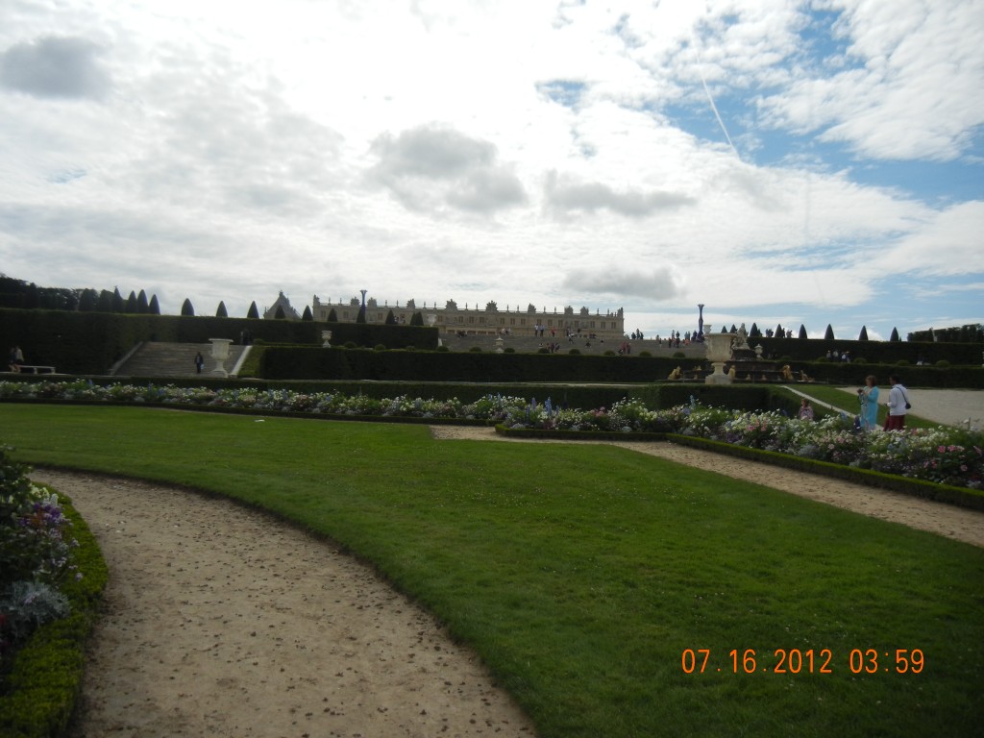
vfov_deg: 46.8
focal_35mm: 30
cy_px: 369
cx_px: 492
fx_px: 853
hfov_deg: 60.0
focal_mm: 5.4
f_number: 7
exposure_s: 1/820
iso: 160
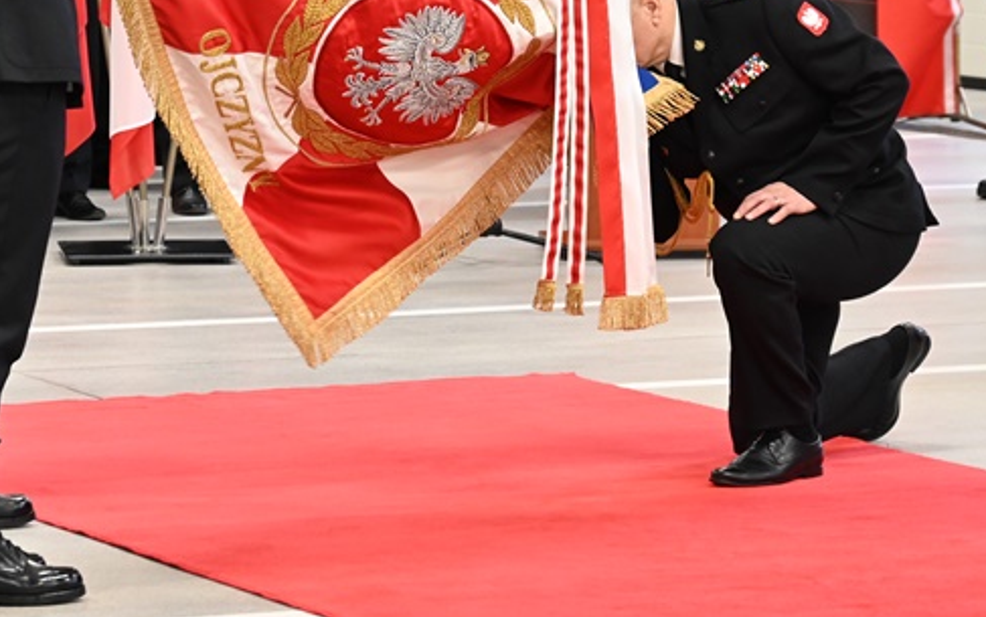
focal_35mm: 211
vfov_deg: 6.2
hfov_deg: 9.9
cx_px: 259
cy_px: 62
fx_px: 5673
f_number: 6.3
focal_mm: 101
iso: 3200
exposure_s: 1/80
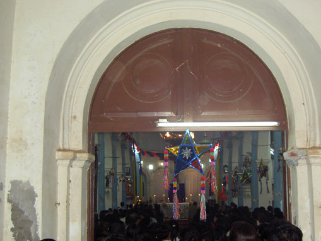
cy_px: 132
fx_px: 427
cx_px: 174
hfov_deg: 41.2
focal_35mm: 46
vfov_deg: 31.5
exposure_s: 1/59.5
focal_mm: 8
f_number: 2.8
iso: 100
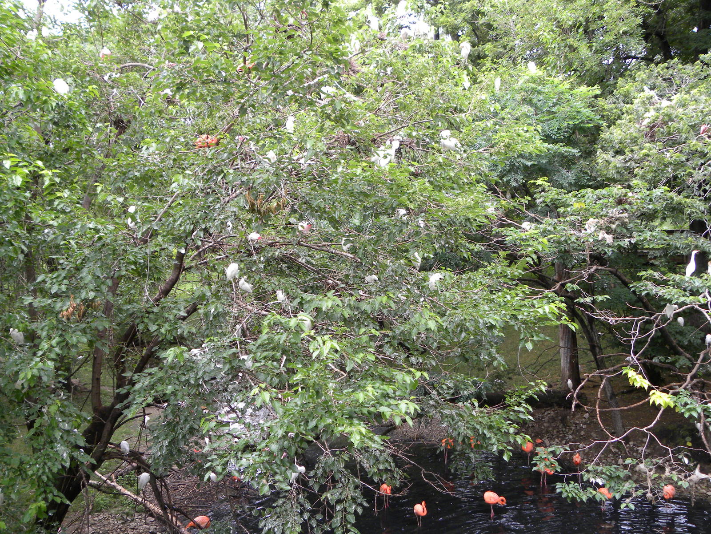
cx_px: 356
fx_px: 678
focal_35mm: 33
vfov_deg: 42.9
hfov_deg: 55.4
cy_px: 267
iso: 121
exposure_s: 1/72.4
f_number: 2.8
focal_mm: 5.9
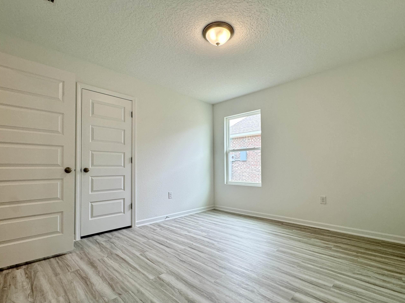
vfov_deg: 74.6
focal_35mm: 17
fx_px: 199
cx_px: 203
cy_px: 164
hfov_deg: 91.0
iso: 160
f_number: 2.2
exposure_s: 1/120
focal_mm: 2.22
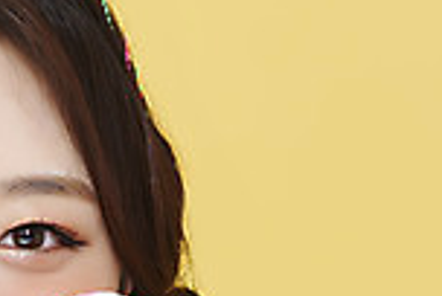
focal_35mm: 413
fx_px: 5081
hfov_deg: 5.0
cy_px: 403
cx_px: -121
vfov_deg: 3.3
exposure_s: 1/125
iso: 64
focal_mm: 105
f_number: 11
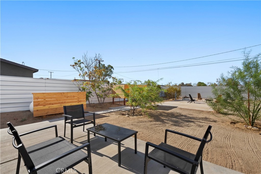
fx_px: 116
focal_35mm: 16
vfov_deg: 73.8
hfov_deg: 96.7
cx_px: 130
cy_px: 87
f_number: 11
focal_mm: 16
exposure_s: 1/200
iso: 400
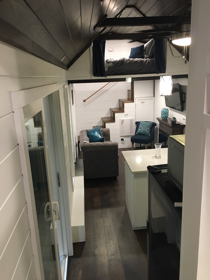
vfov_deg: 61.7
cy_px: 140
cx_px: 105
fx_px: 235
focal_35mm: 29
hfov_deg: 48.2
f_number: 2.2
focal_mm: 4.15
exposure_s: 1/30
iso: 125
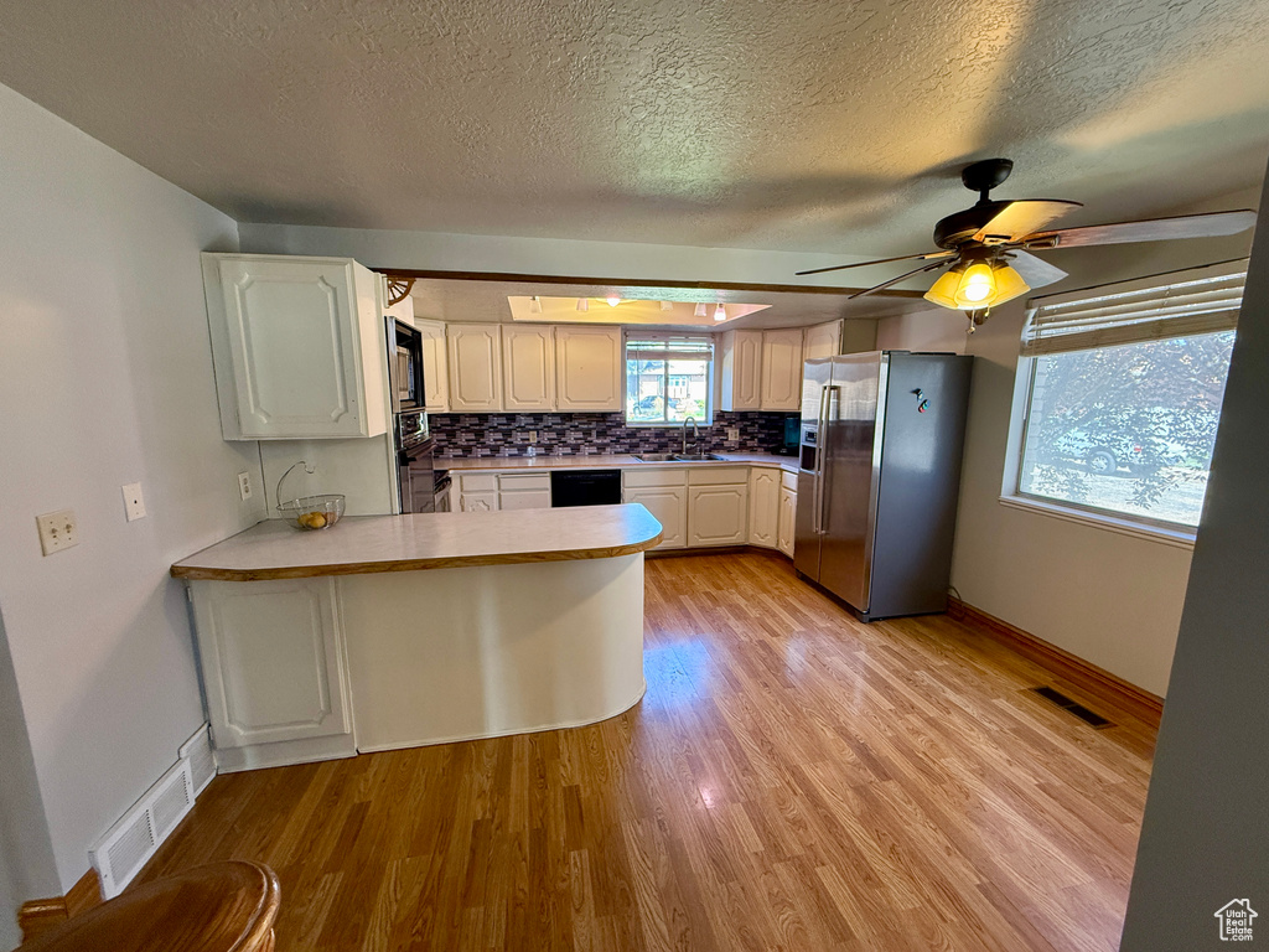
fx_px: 513
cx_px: 634
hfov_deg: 102.1
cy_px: 476
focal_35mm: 14
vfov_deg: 85.7
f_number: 2.2
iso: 320
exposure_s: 1/120
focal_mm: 2.22
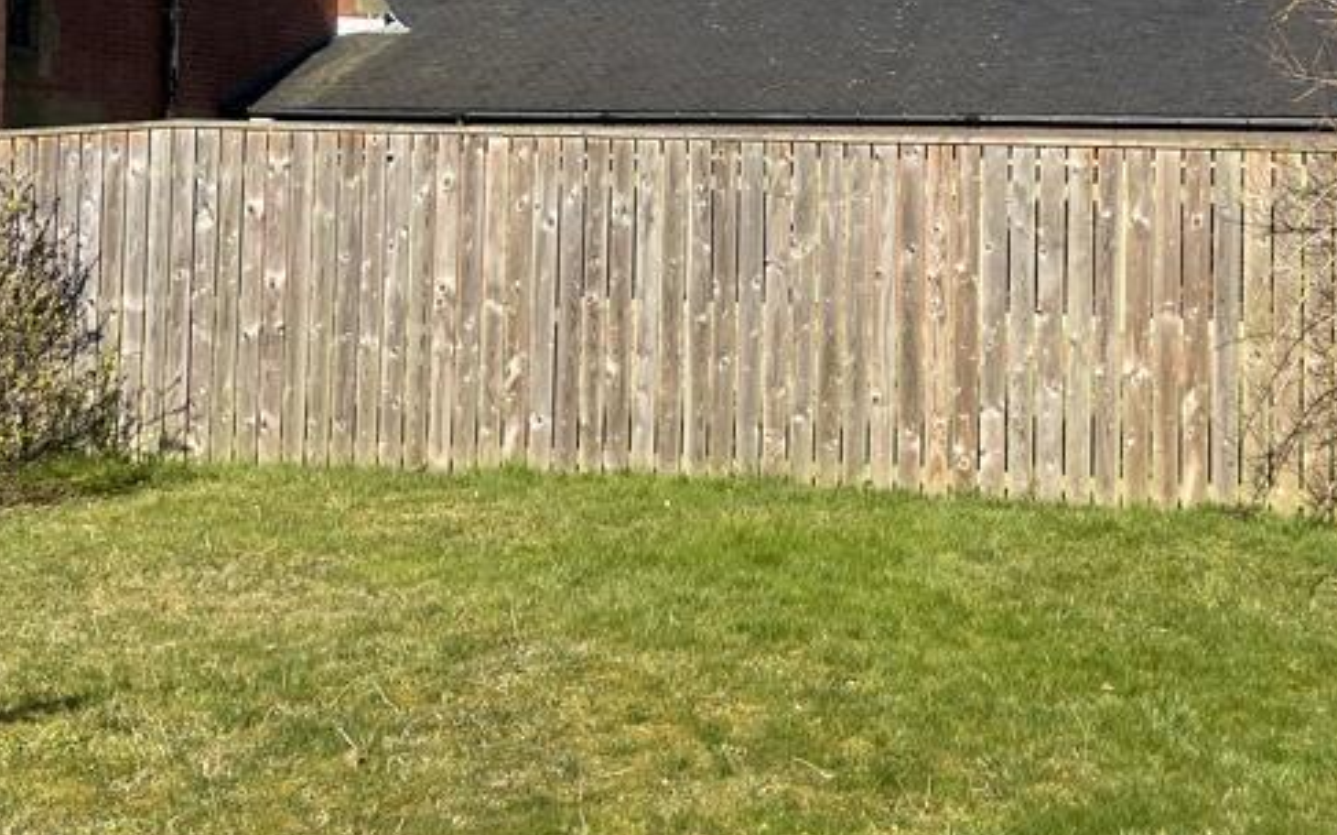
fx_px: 2113
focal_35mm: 58
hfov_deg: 34.9
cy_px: 124
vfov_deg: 21.9
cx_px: 851
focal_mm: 5.7
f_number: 1.5
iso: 50
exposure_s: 1/3831
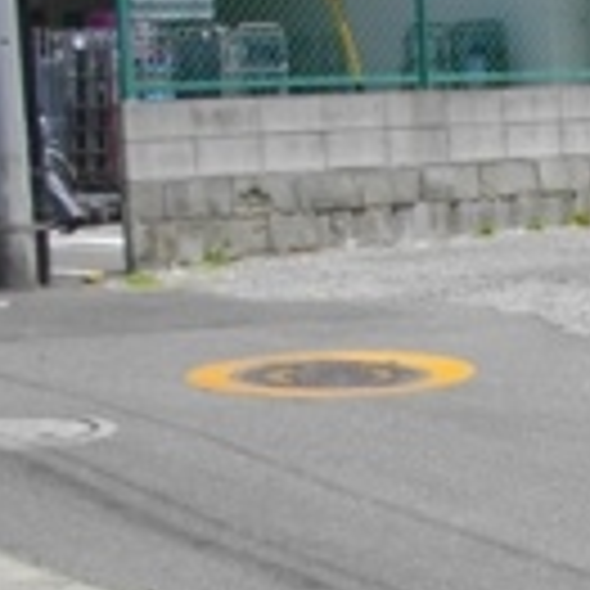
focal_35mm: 108
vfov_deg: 15.7
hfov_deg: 14.2
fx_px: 2083
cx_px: 1072
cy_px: 655
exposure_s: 1/320
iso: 100
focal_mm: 5.7
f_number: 5.5
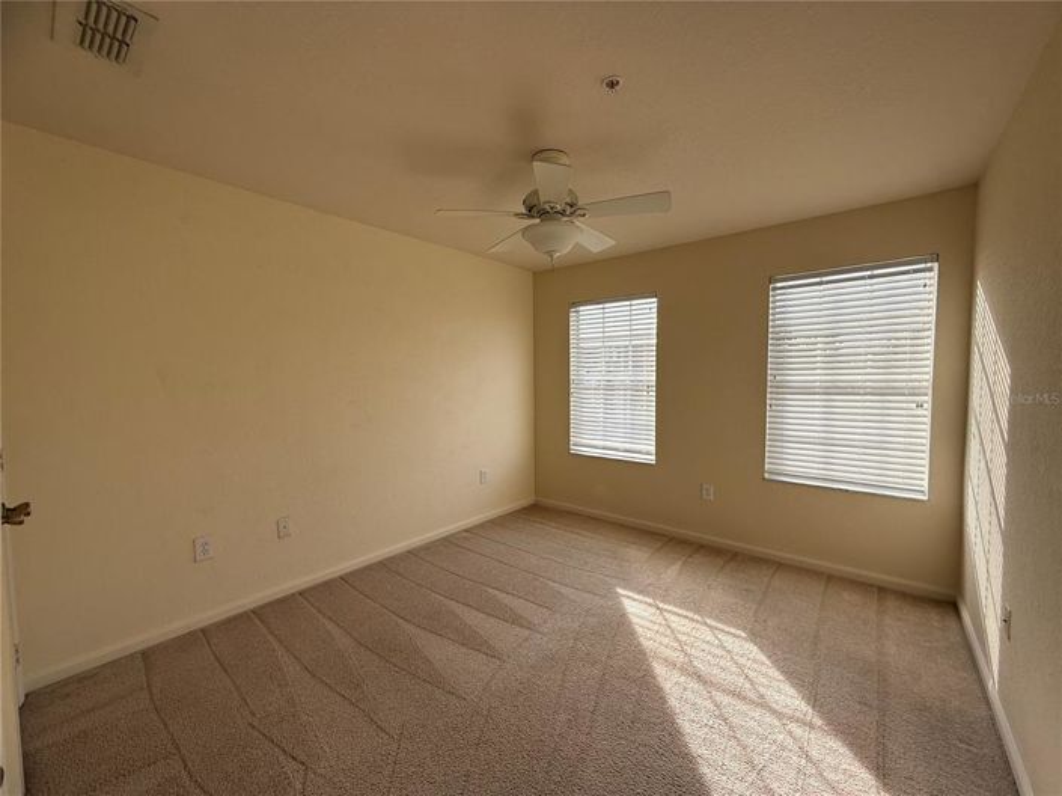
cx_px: 531
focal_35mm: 14
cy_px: 398
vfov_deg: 85.6
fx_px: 429
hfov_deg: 102.1
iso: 64
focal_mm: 2.22
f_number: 2.2
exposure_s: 1/424
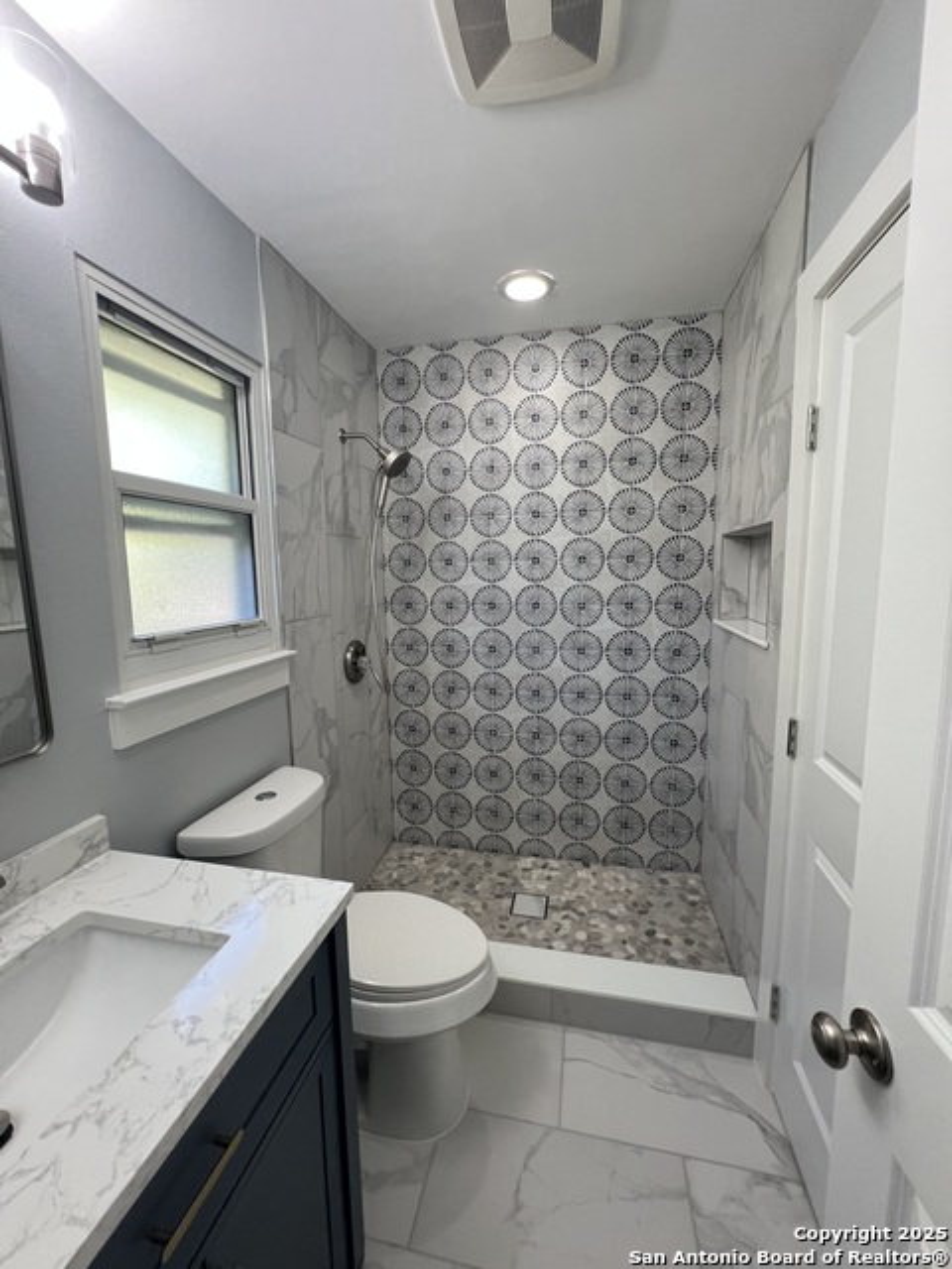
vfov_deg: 106.2
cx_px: 476
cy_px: 634
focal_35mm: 13
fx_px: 477
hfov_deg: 89.9
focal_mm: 1.57
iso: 125
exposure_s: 1/60
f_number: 1.8
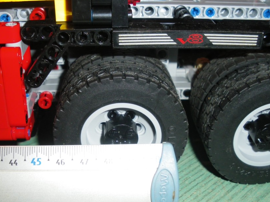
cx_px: 129
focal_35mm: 45
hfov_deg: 42.1
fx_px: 351
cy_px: 122
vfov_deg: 32.1
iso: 200
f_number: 3.5
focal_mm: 6.3
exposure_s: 1/50
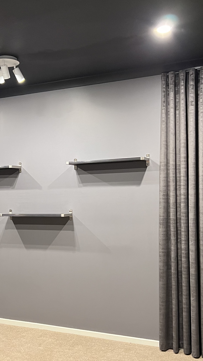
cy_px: 201
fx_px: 421
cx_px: 52
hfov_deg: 26.8
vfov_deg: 46.3
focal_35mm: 44
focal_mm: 5.7
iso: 500
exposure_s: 1/50
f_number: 1.5
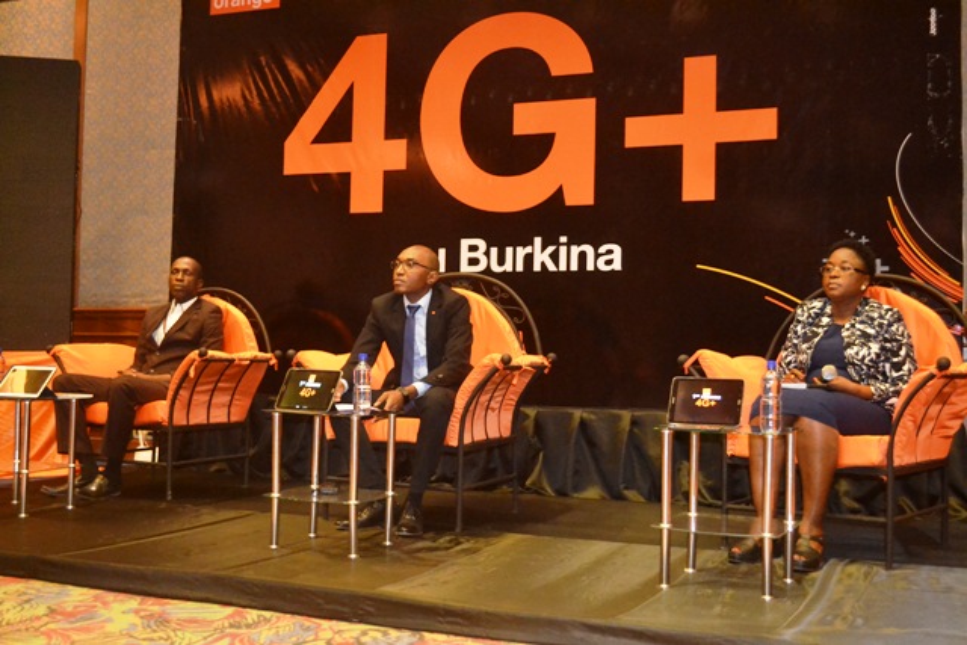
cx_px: 484
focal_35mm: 39
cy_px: 322
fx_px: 1048
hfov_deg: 49.5
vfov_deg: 34.2
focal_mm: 26
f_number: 4.2
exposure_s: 1/60
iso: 3200
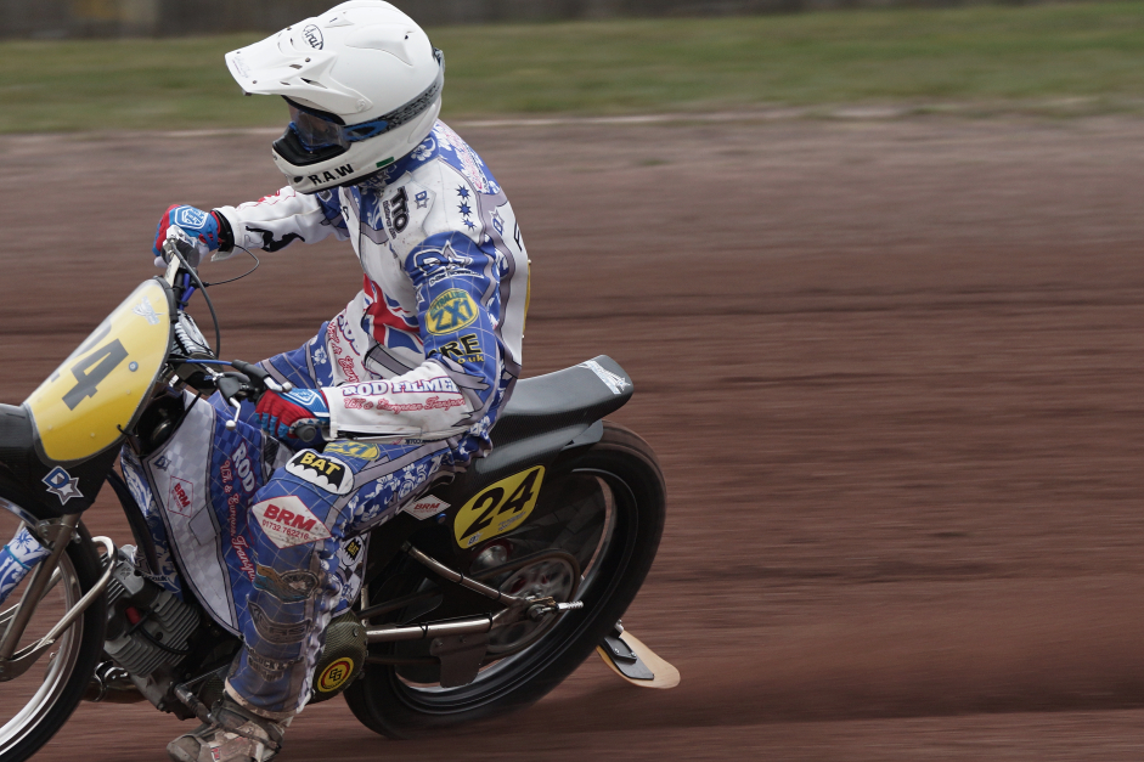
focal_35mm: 440
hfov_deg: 4.7
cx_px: 435
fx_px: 13979
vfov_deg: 3.1
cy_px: 402
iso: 400
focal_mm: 230
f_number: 9
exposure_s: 1/400
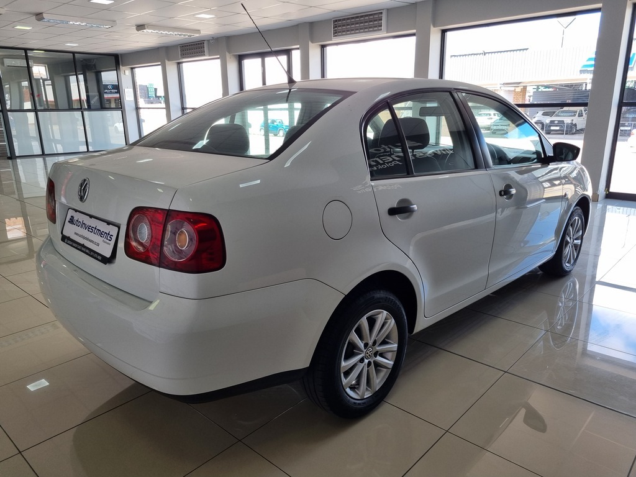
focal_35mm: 26
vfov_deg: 53.1
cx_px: 318
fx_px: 478
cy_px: 238
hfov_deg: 67.3
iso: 50
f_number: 1.8
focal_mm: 5.4
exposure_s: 1/190
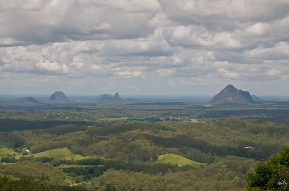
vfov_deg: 16.5
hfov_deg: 24.7
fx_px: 661
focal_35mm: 82
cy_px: 96
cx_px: 144
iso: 320
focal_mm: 55
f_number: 11
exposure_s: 1/500
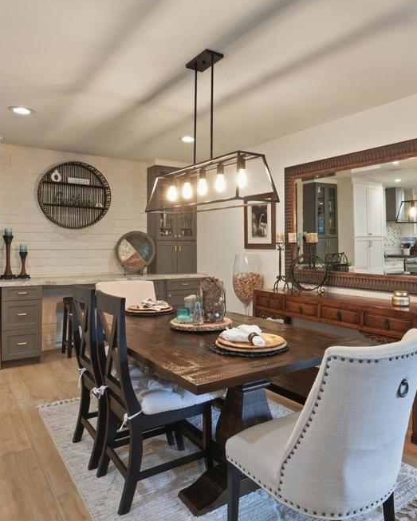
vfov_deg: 68.0
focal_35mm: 25
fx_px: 385
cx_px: 261
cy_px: 250
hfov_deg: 56.1
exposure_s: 1/15
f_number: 11
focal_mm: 17
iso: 500
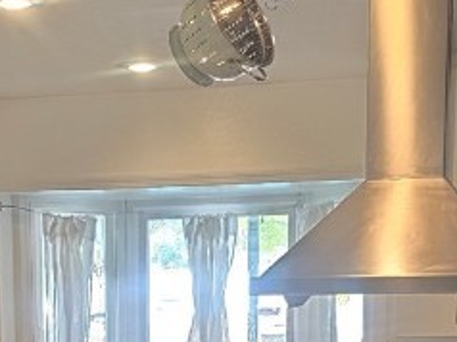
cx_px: 136
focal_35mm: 99
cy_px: 521
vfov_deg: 13.9
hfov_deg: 19.8
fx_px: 1306
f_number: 1.7
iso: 160
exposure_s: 1/120
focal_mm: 6.3
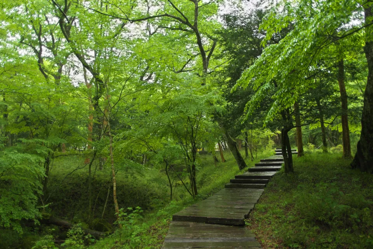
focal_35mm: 22
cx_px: 186
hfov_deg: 78.6
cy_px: 124
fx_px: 228
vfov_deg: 57.2
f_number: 4
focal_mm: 15
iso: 200
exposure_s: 1/40
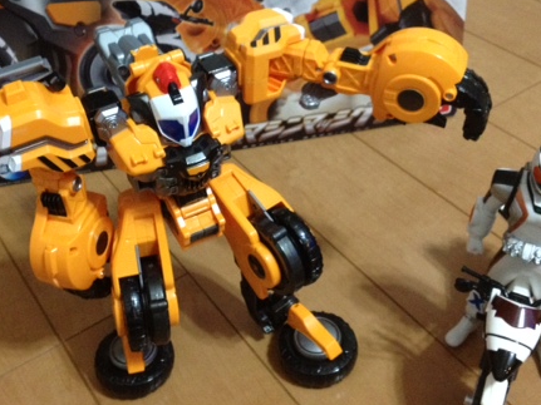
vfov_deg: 27.9
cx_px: 246
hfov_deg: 36.8
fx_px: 812
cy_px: 137
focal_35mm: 52
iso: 400
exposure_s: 1/17
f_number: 2.4
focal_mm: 4.28
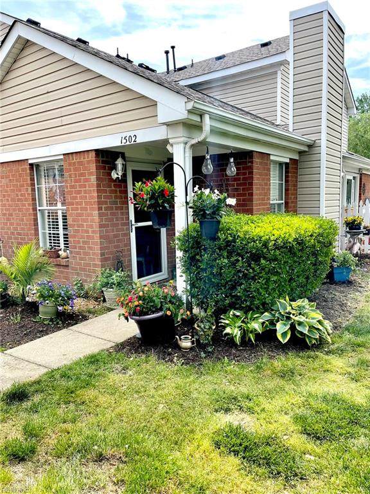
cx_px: 185
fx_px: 371
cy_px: 247
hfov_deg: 53.1
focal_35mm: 26
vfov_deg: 67.3
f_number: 1.6
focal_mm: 5.1
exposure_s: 1/901
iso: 32
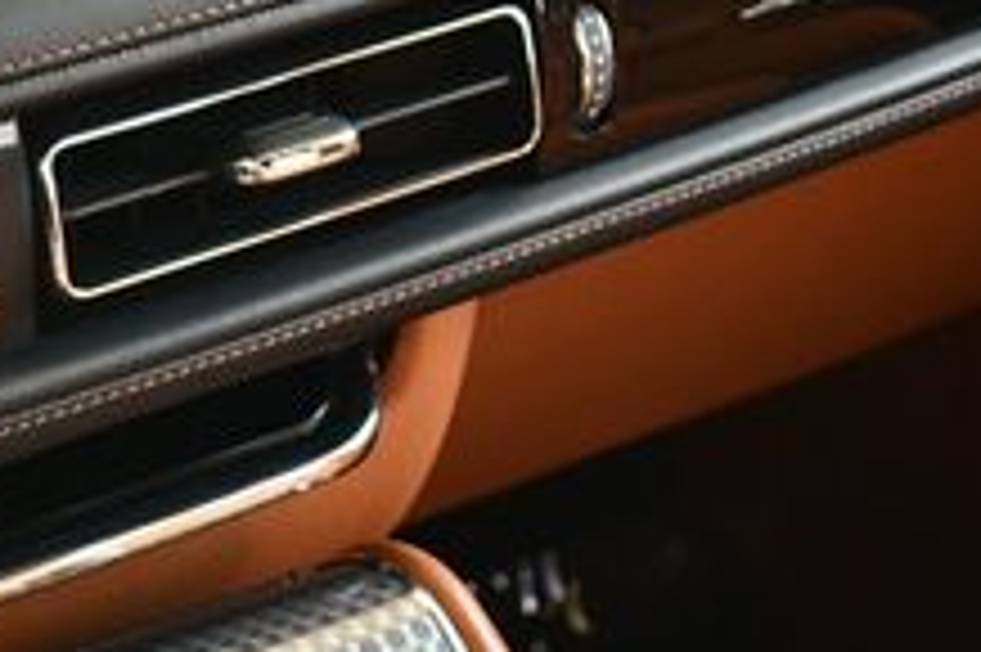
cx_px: -212
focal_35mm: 106
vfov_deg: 12.7
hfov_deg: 18.3
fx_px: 2886
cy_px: -18
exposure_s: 1/160
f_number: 3.5
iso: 800
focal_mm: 18
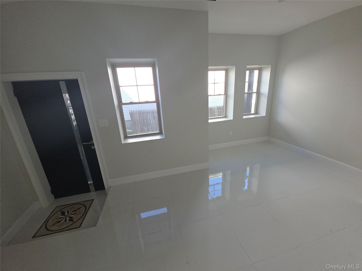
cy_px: 136
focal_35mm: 13
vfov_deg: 89.9
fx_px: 136
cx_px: 181
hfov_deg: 106.2
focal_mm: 2.2
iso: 64
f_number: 1.9
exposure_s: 1/120
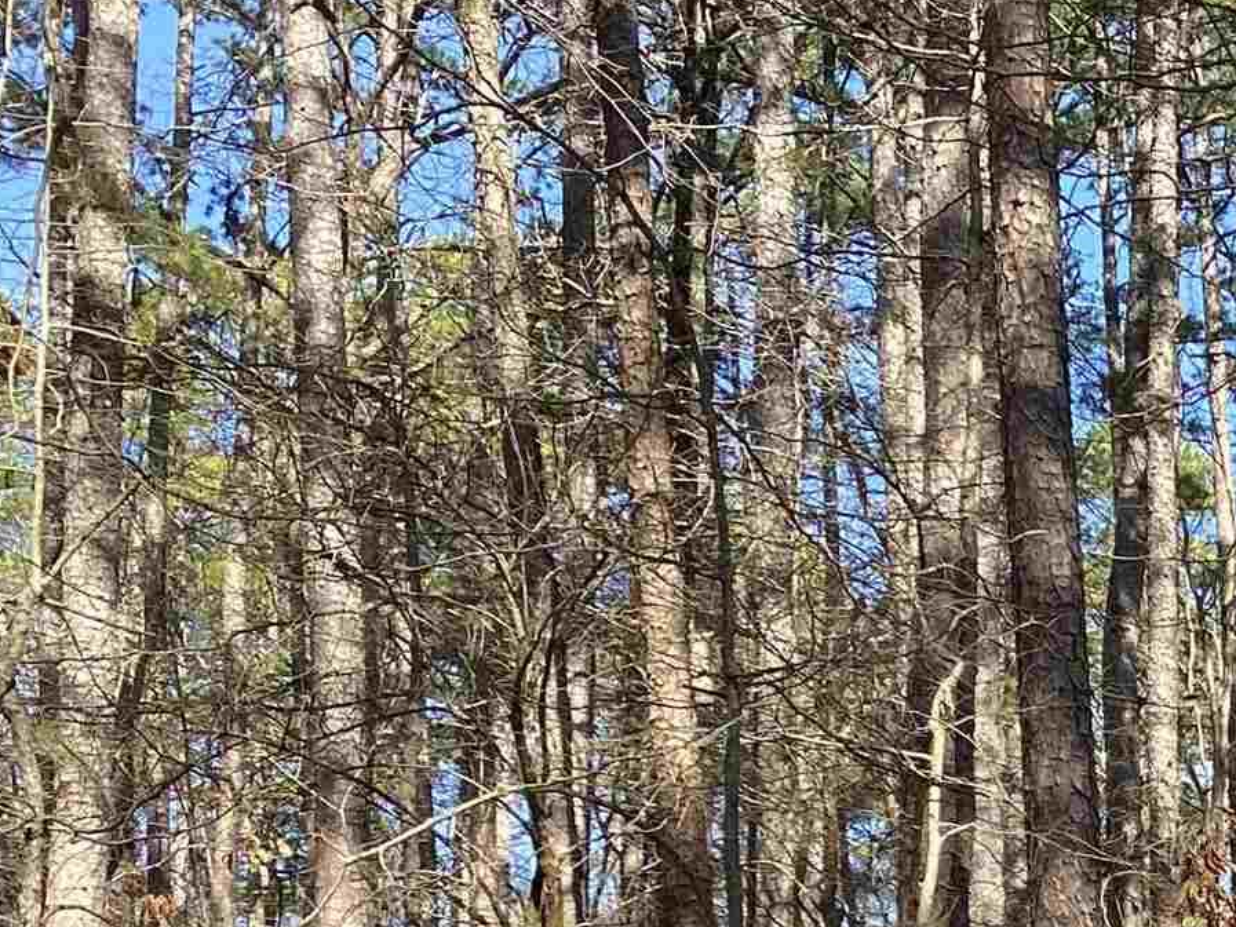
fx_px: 3178
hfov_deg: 19.6
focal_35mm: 89
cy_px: 1358
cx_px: 1776
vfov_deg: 15.4
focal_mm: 4.25
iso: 32
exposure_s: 1/477
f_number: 1.8
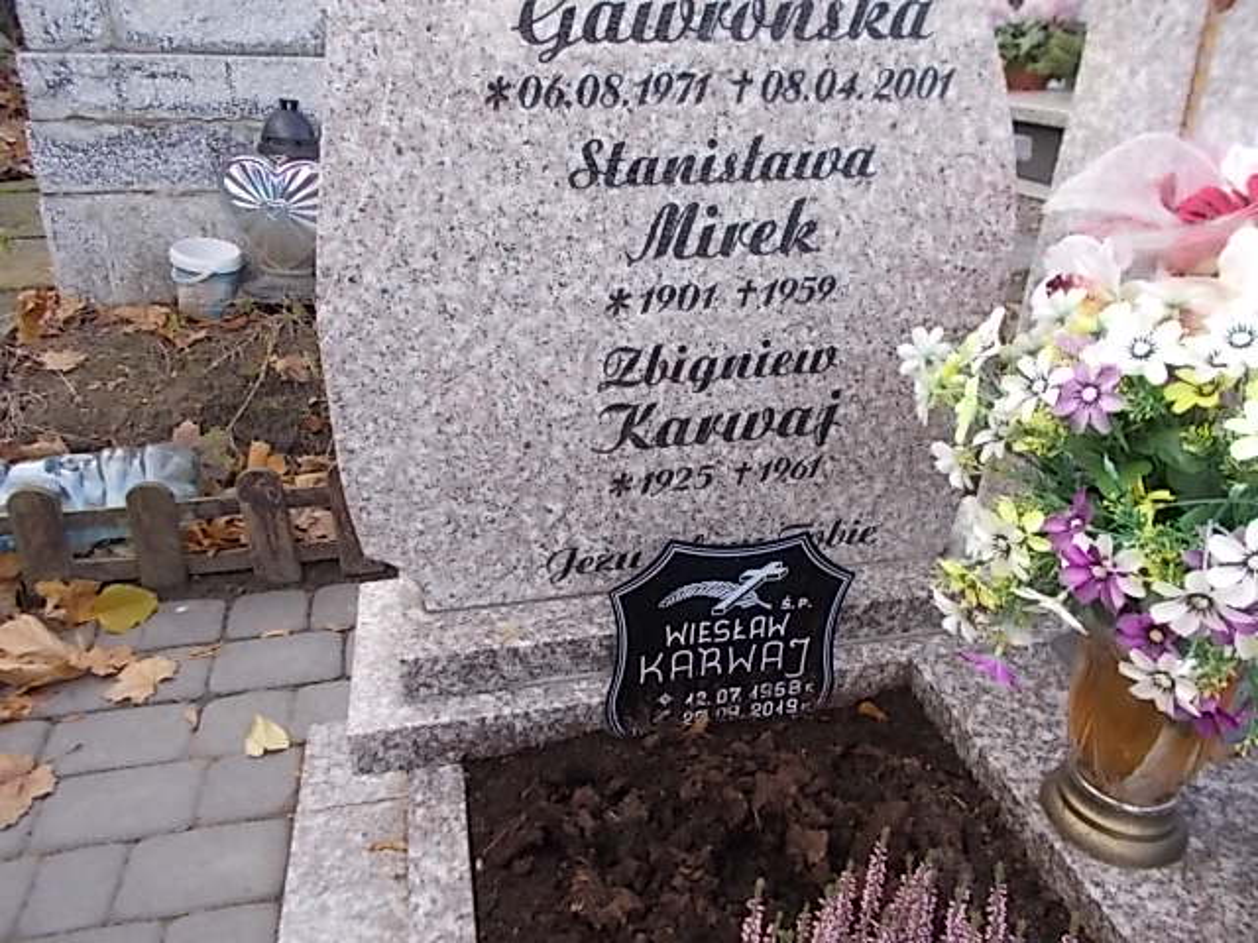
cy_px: 472
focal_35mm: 26
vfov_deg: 53.1
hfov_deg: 67.3
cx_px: 629
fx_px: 945
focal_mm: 4.6
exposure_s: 1/60
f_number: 3.2
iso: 80
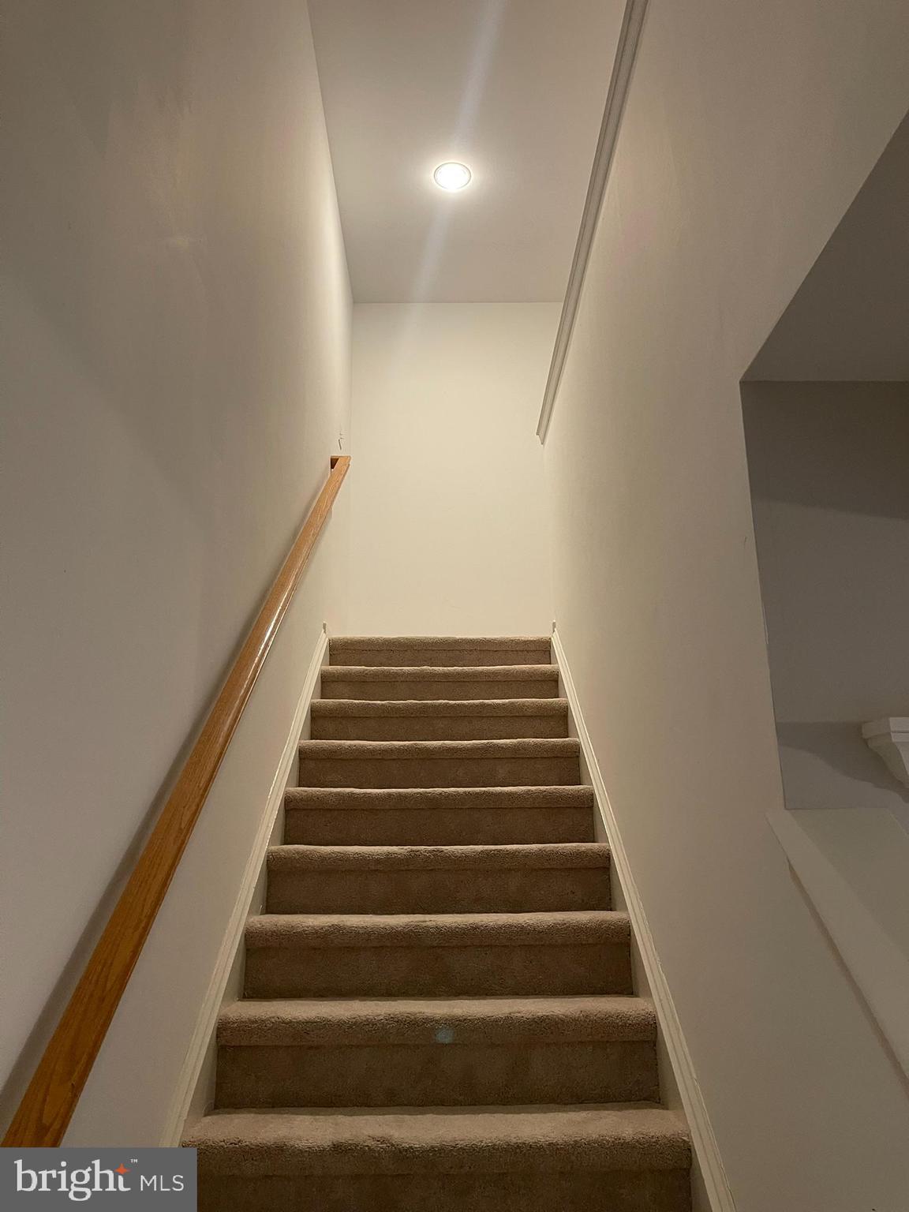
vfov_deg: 69.4
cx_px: 454
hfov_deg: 54.9
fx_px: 875
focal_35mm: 25
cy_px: 606
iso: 200
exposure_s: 1/60
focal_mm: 5.1
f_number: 1.6
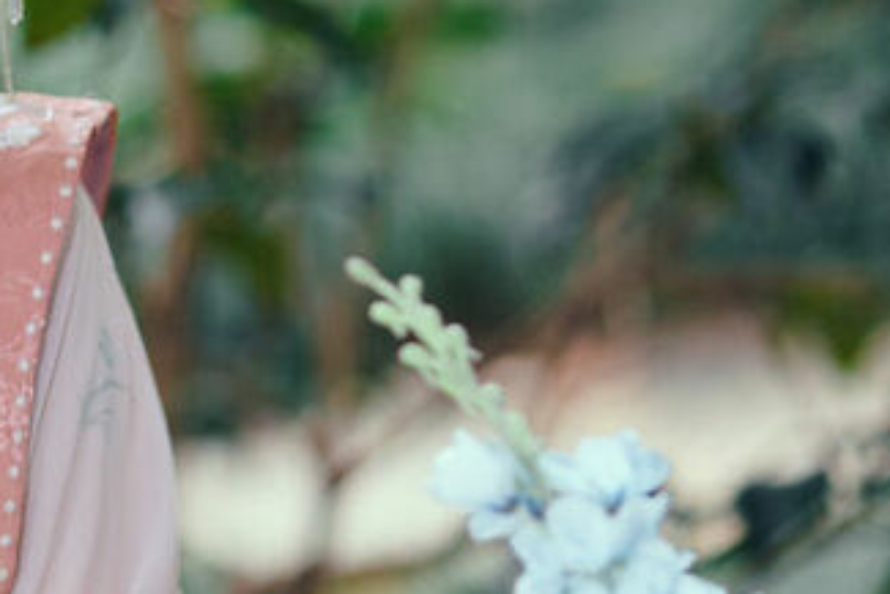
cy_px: 134
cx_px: -173
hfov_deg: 4.7
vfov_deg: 3.2
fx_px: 10783
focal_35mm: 436
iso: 1000
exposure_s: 1/500
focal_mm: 135
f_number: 2.2
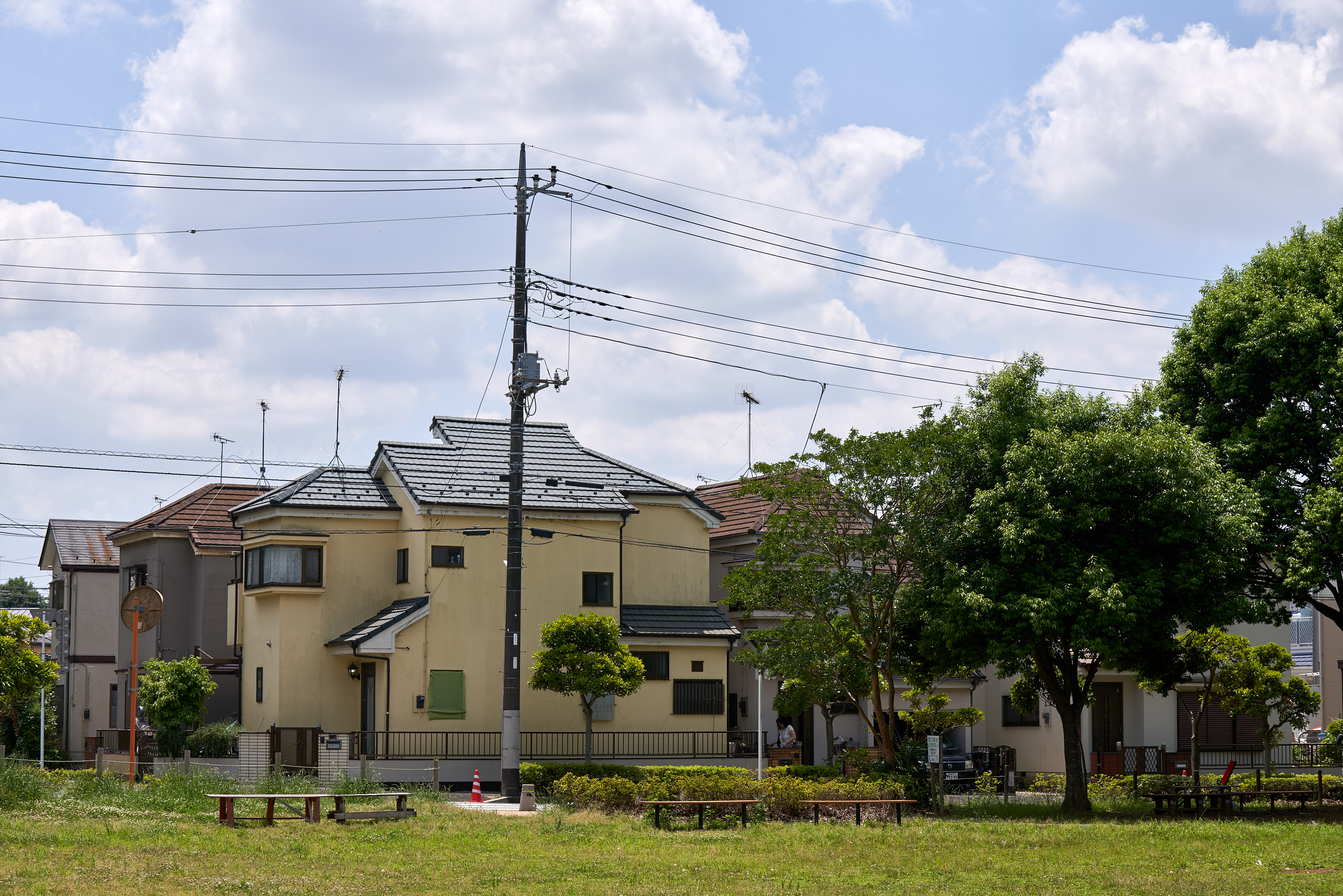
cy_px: 448
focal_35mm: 70
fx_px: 2612
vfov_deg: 19.5
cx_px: 672
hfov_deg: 28.8
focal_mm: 70
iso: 100
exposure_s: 1/320
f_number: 8
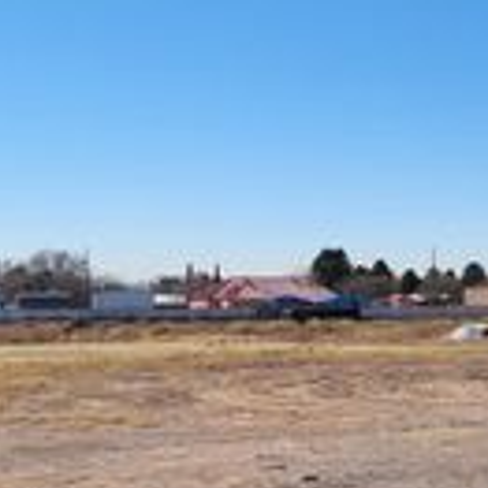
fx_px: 1404
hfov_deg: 19.1
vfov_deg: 19.7
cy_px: 233
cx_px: 499
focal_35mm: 88
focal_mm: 5.4
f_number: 1.8
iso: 40
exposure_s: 1/3483
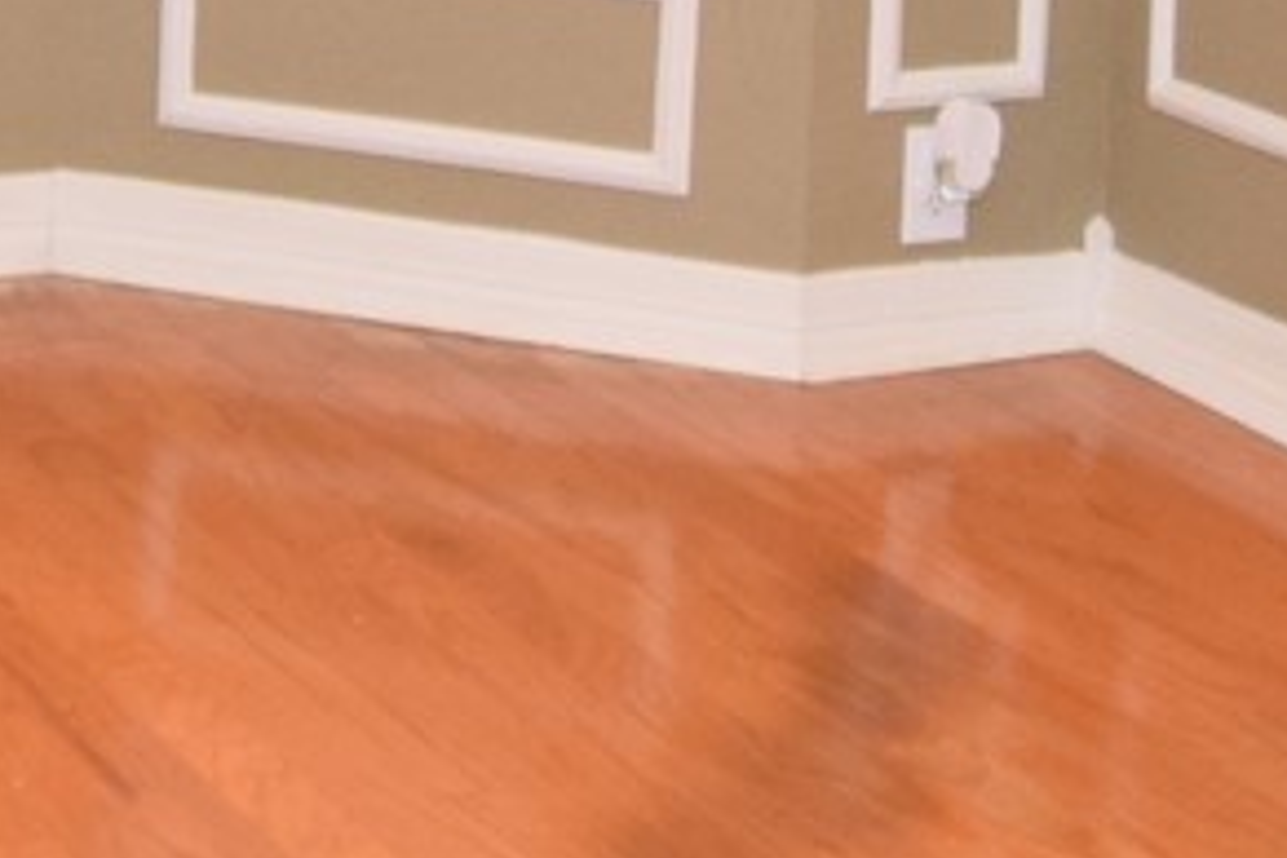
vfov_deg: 11.3
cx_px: 378
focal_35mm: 112
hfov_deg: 18.2
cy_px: -716
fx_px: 4004
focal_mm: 10
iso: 800
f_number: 3.5
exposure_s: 1/60
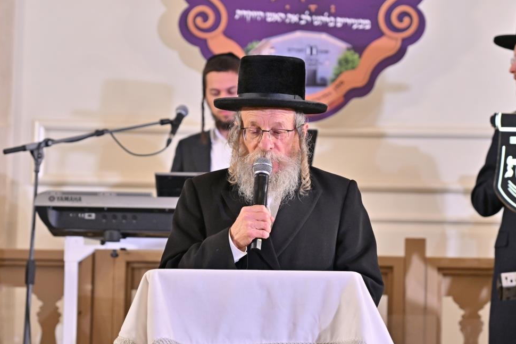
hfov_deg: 10.8
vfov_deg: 7.2
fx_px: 2724
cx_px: 253
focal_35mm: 190
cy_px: 173
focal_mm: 120
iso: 500
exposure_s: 1/160
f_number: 4
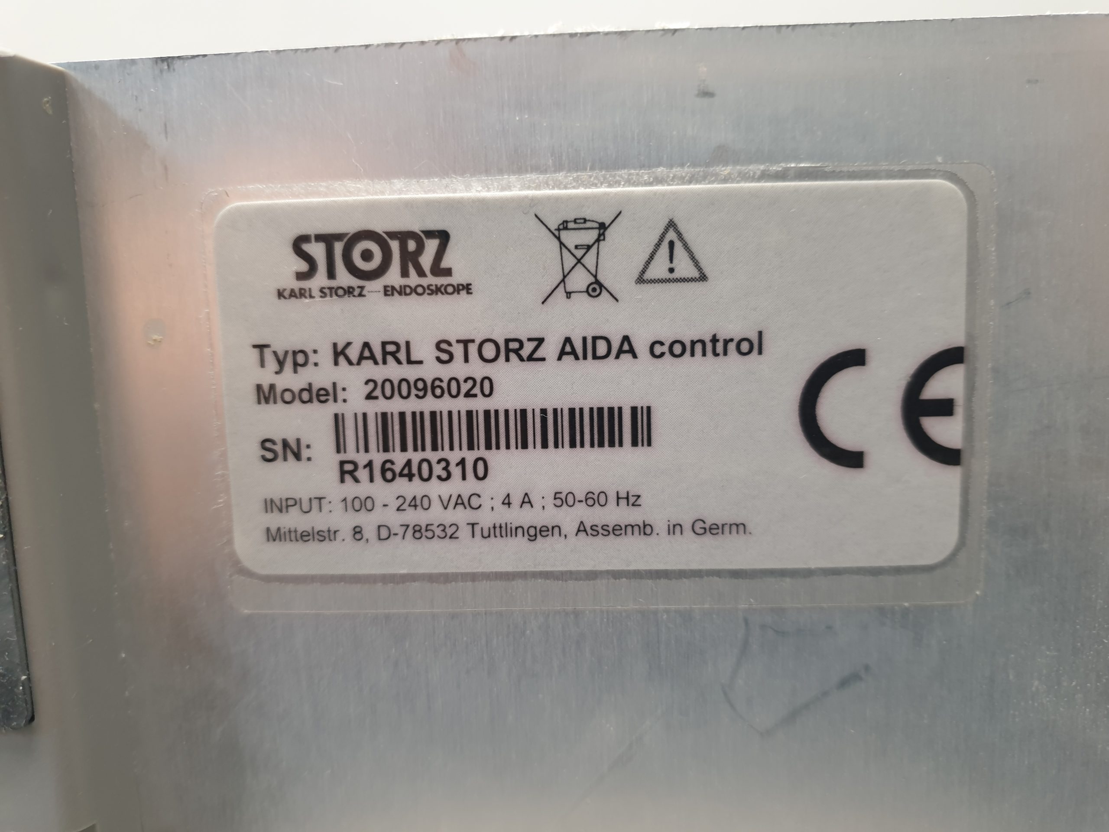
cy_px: 416
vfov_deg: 53.1
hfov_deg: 67.3
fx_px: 833
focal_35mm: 26
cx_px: 554
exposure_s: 1/50
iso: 80
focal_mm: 4.3
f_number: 1.5
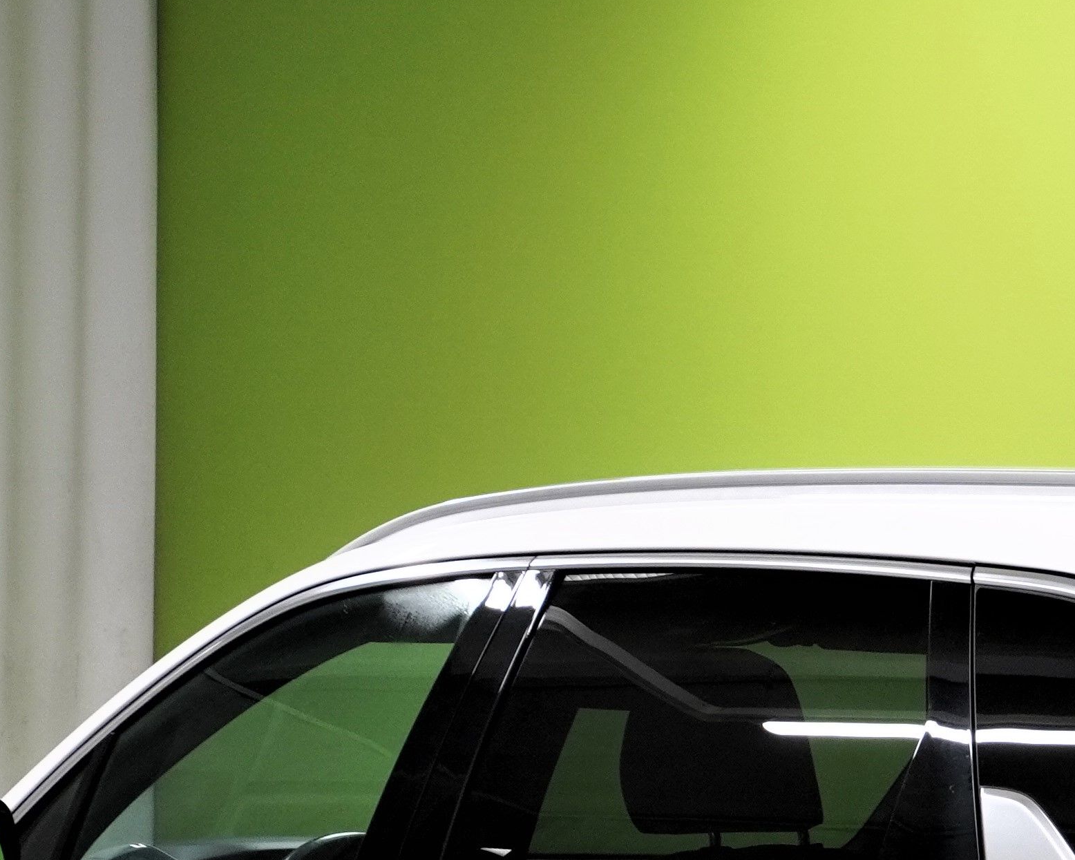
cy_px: 1142
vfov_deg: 10.0
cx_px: 1195
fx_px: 4836
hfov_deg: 12.5
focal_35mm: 152
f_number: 7.1
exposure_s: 1/20
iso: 320
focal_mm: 28
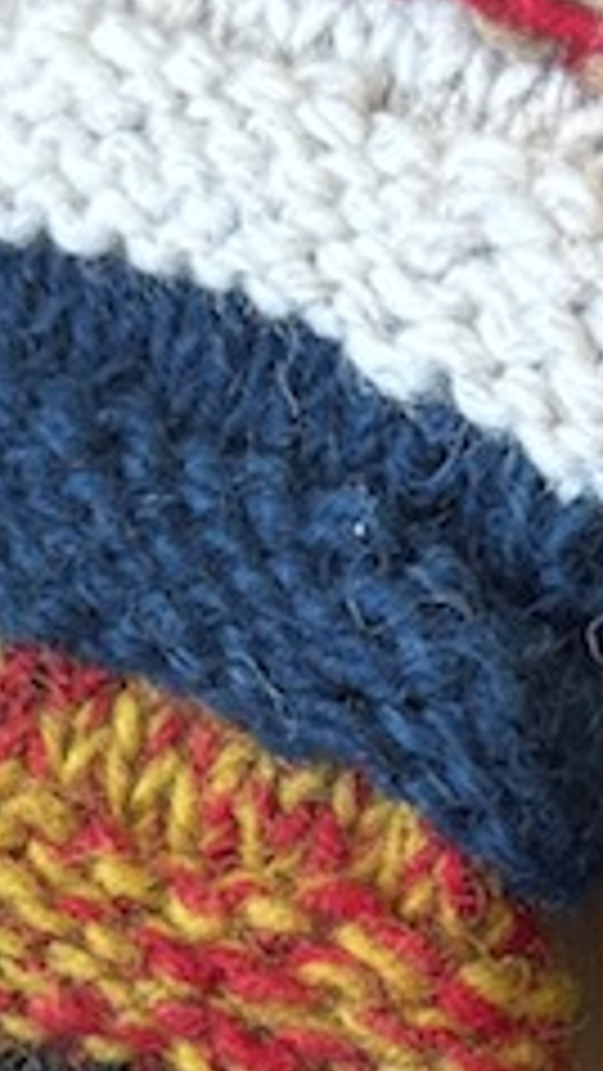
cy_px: 1402
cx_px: 842
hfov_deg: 7.7
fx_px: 4403
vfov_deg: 13.4
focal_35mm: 155
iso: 100
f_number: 1.78
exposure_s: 1/121
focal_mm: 6.76
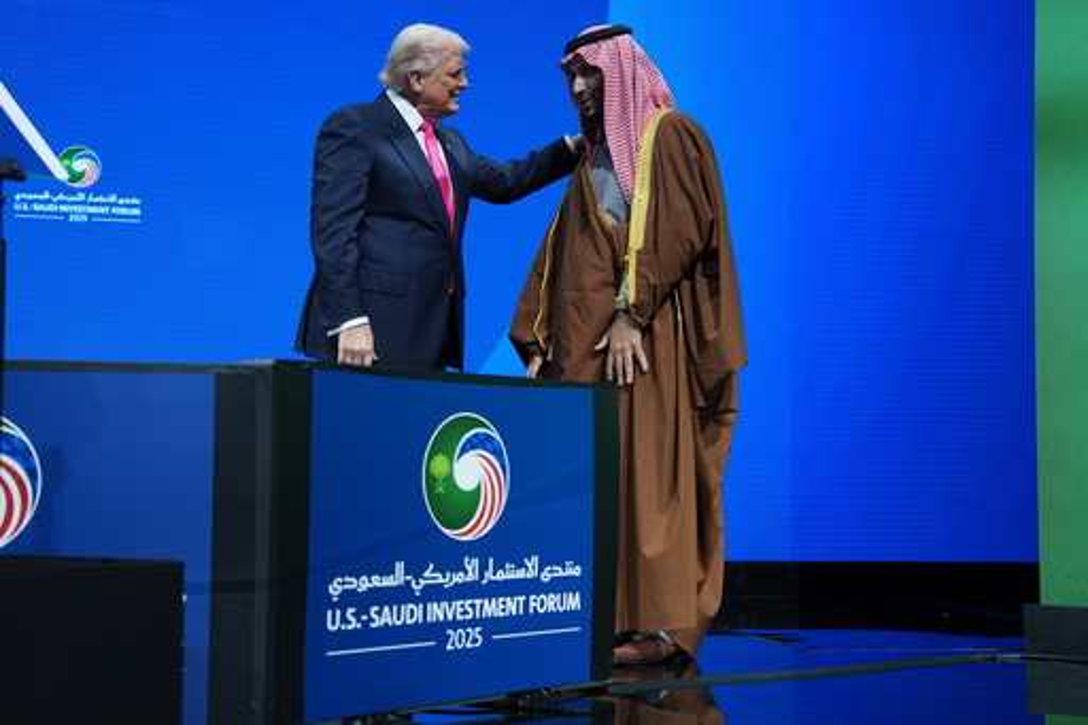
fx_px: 1722
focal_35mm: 57
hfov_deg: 35.1
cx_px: 544
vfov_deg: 23.8
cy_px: 362
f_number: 2.8
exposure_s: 1/320
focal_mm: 57
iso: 800
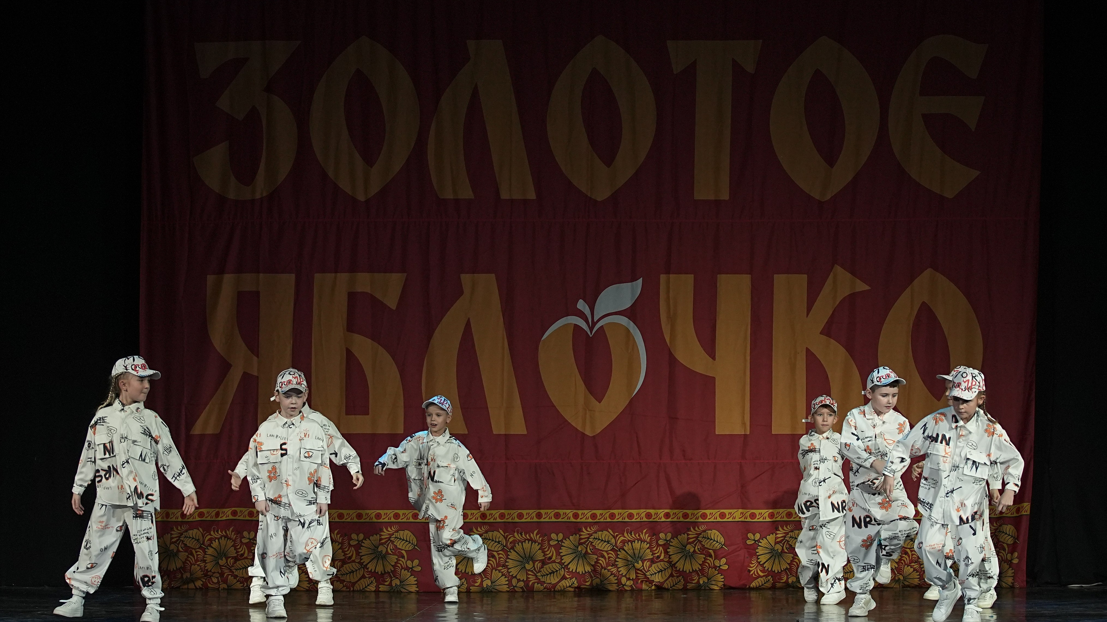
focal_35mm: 111
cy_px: 282
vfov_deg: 10.9
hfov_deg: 19.3
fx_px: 3258
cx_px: 550
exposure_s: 1/400
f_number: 4
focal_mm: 70
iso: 2000
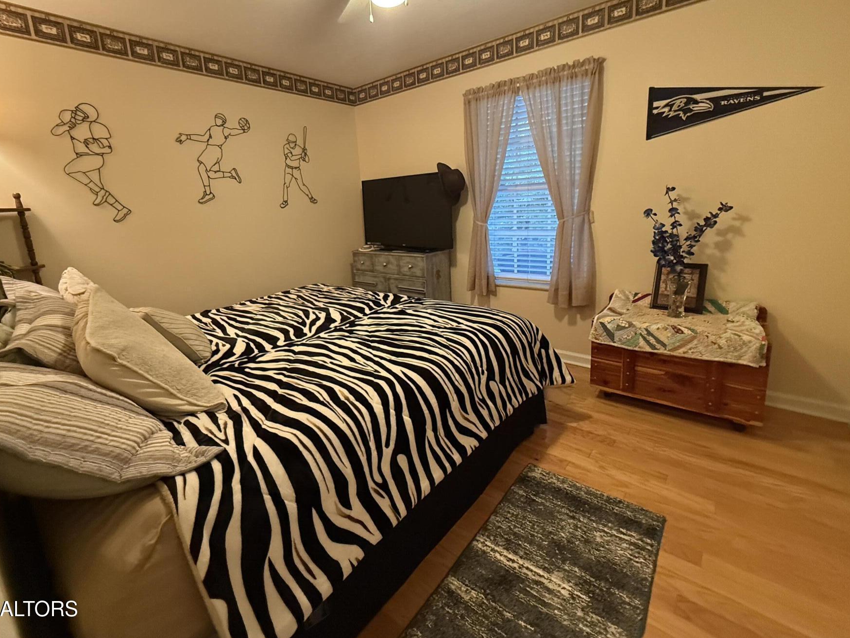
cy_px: 278
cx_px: 408
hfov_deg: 94.4
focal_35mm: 16
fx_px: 393
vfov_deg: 77.8
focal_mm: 2.22
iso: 640
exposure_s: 1/60
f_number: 2.2
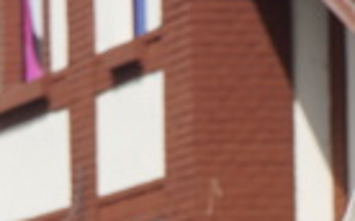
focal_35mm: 535
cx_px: 234
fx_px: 5172
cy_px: 470
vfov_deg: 2.4
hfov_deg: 3.9
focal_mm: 70
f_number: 7.1
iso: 160
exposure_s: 1/640
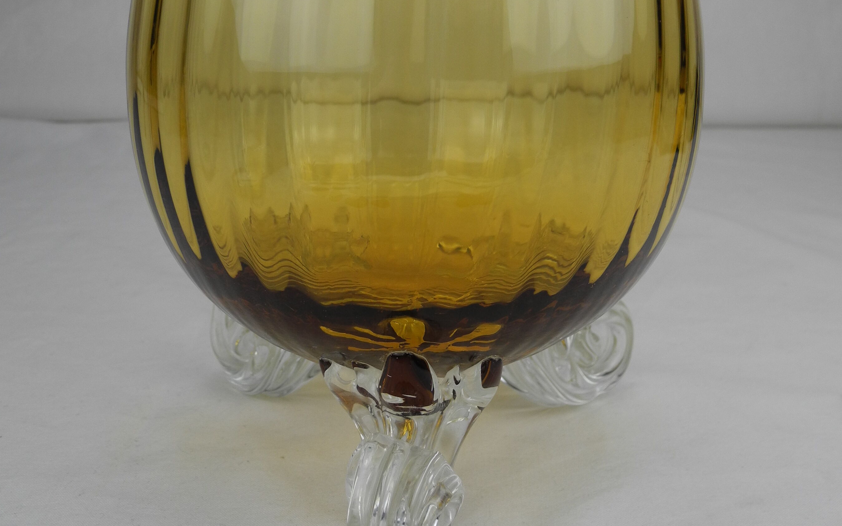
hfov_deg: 49.3
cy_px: 100
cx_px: 421
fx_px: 918
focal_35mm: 40
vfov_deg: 31.1
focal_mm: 6
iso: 100
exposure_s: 1/297
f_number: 2.8
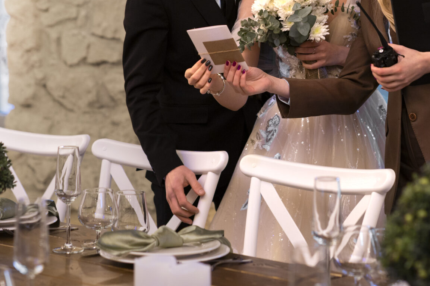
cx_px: 251
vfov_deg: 12.2
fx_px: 1325
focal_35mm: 111
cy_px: 23
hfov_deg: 18.4
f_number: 2.2
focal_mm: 50
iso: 400
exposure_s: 1/125
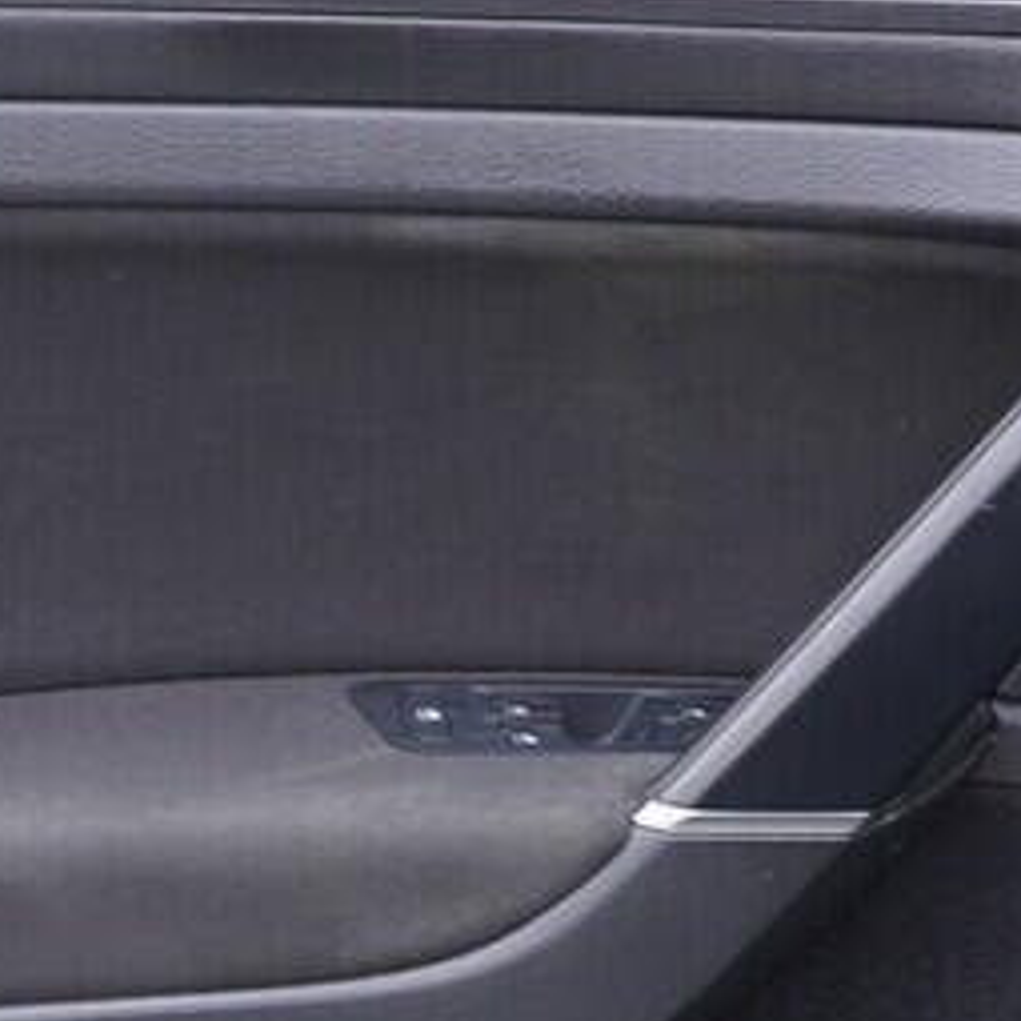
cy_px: 751
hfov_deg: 14.2
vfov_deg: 14.1
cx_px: 549
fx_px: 4104
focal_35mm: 123
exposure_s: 1/40
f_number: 2.8
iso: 125
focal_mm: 24
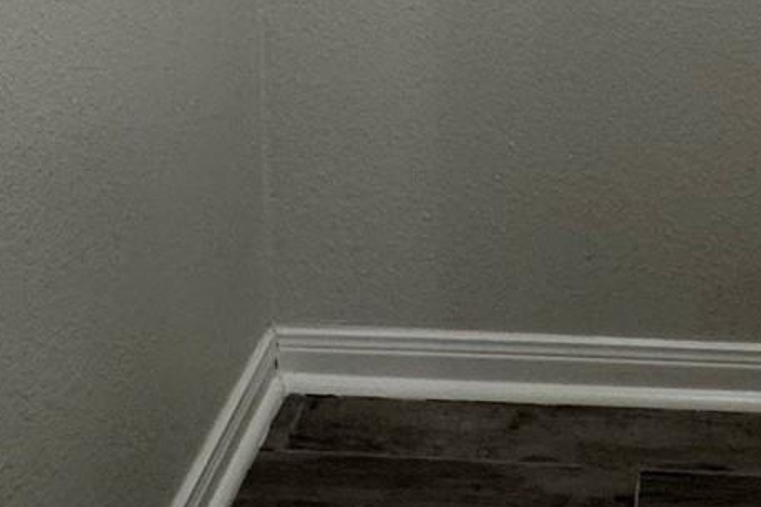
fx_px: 1374
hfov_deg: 30.2
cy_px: -439
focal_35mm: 65
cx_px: 612
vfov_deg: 16.8
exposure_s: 1/60
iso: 160
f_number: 2.2
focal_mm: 2.22
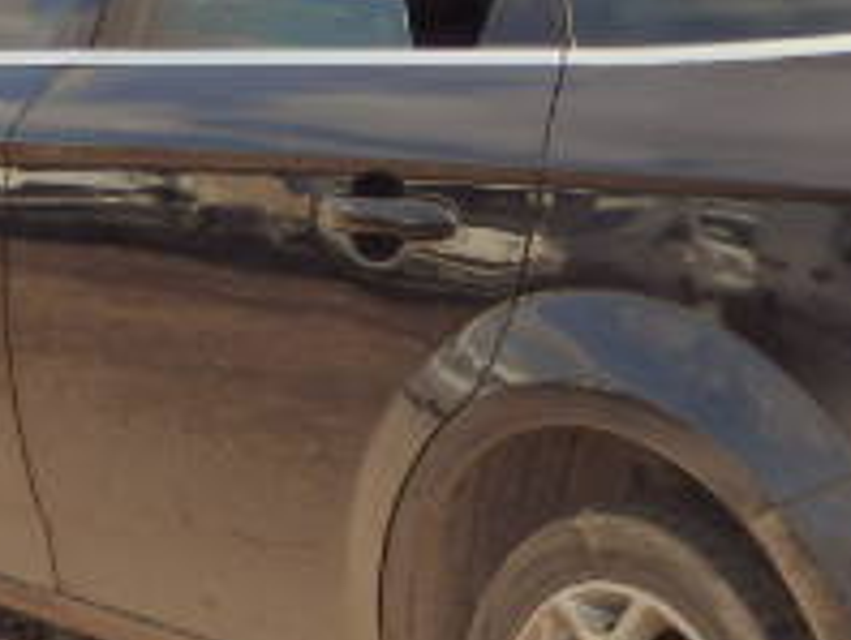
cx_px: 782
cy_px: 503
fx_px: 3175
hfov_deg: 15.1
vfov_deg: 11.5
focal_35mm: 129
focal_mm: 7.3
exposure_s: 1/640
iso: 125
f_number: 4.7
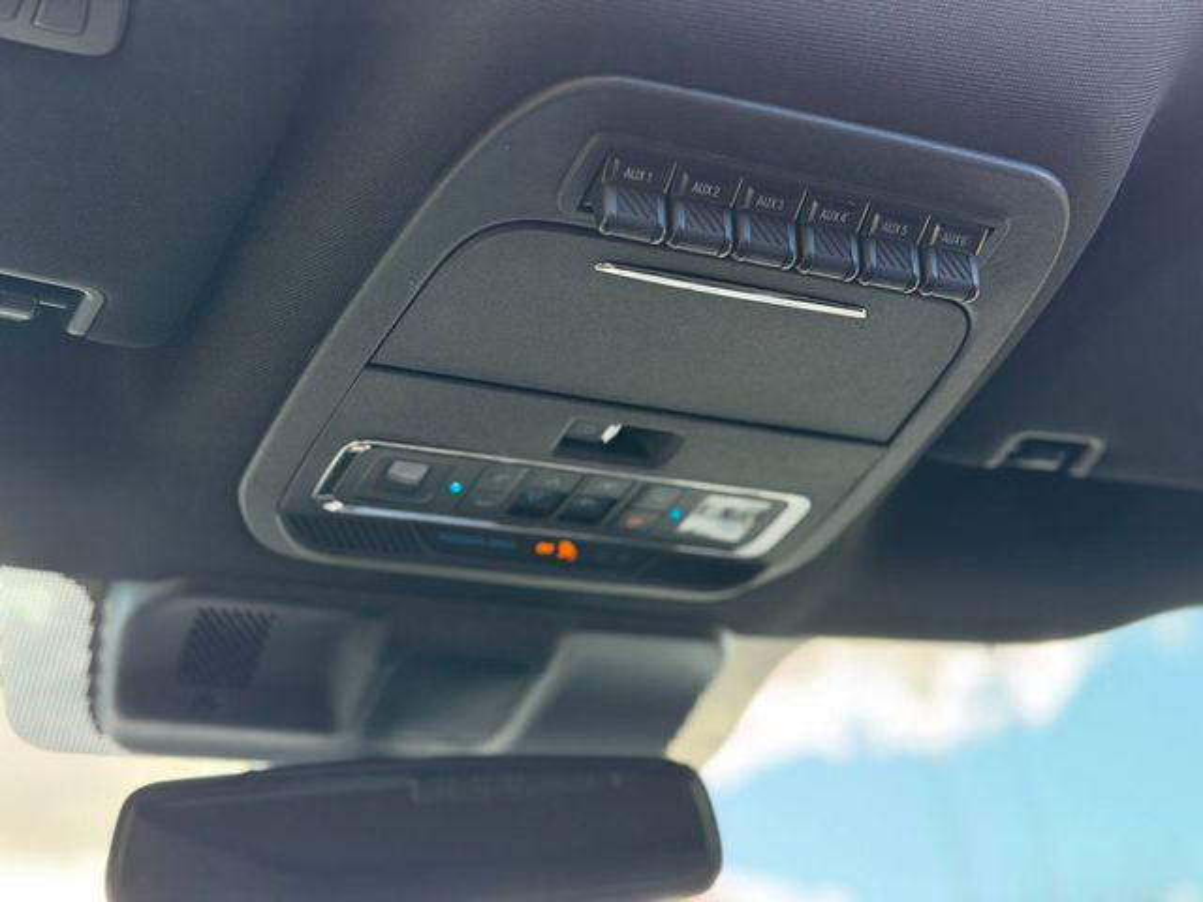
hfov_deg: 39.7
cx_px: 602
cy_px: 451
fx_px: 1668
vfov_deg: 30.3
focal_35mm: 48
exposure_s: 1/222
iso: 125
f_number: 1.78
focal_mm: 6.76
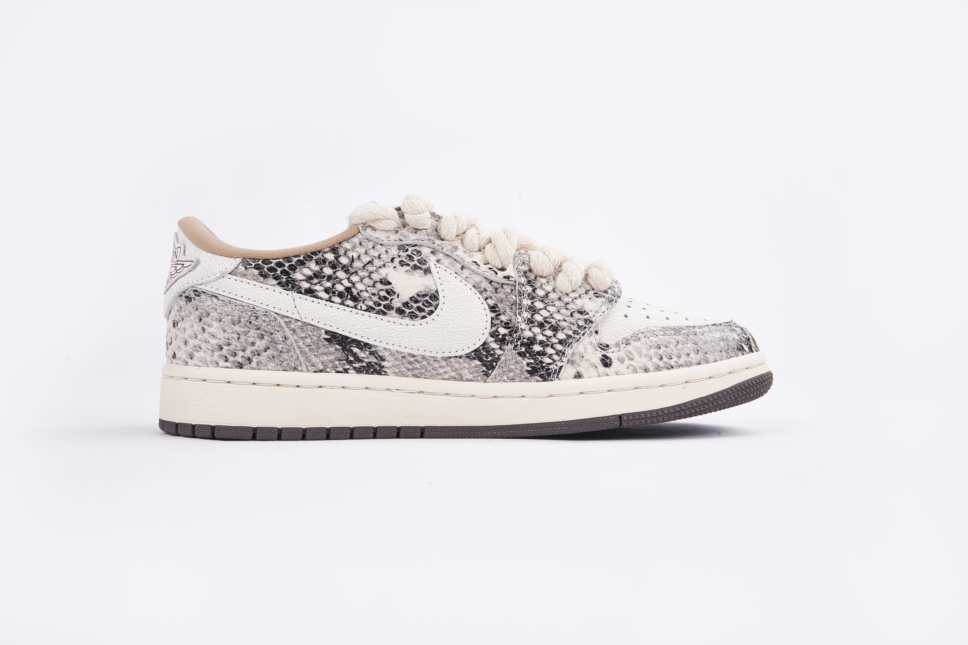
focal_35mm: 34
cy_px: 322
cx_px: 484
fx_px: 914
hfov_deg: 55.8
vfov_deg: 38.9
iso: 160
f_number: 22
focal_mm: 34
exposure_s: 1/25
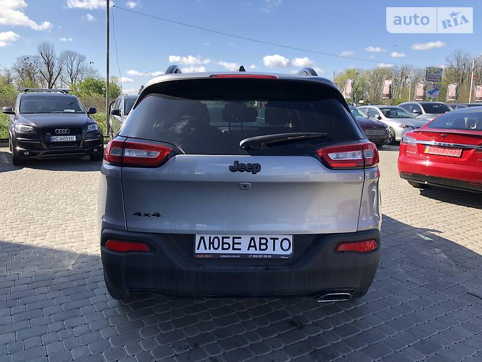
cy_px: 181
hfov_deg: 63.4
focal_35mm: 28
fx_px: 390
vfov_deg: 49.7
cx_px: 241
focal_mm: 4
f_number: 1.8
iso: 20
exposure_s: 1/1066
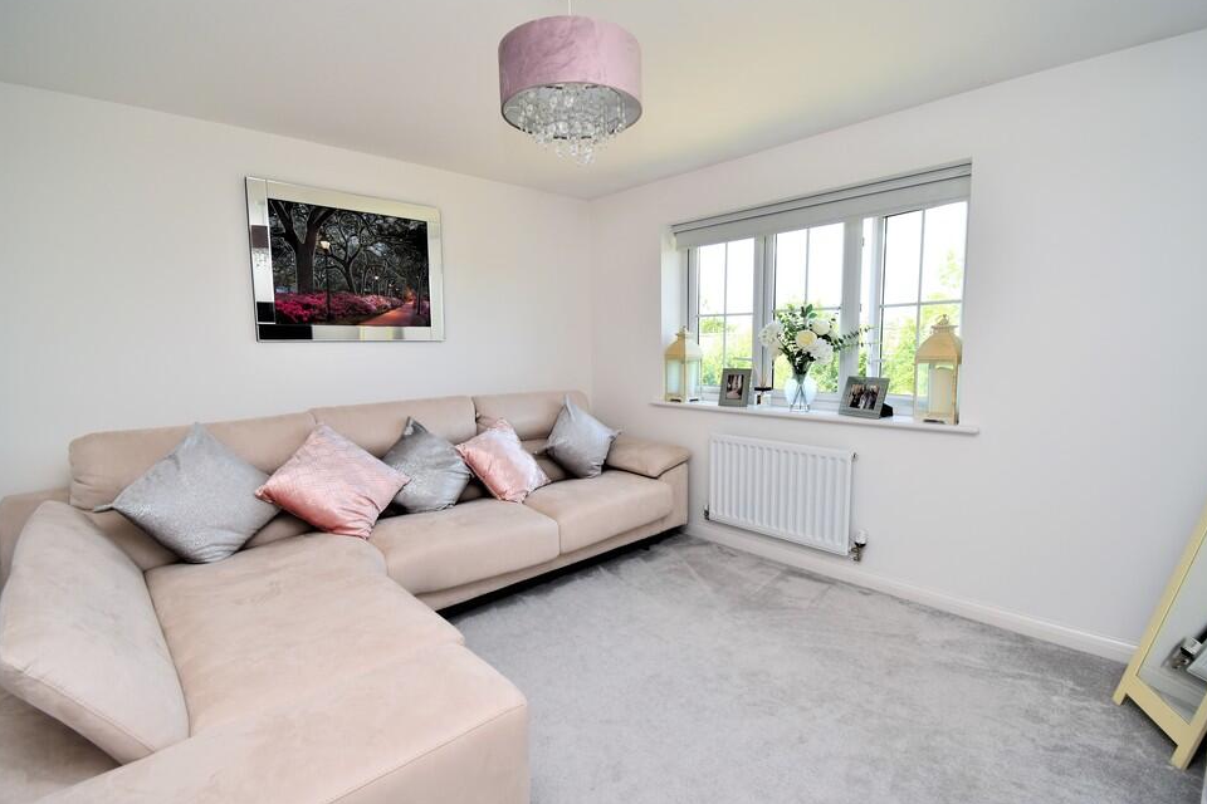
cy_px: 411
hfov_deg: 96.7
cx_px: 617
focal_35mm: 16
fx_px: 536
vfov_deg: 73.7
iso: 280
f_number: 5.6
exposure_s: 1/125
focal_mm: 10
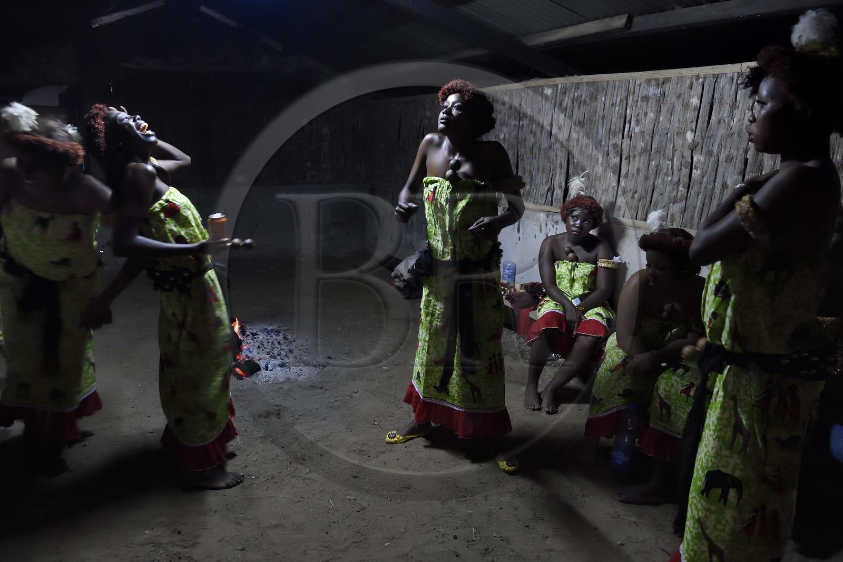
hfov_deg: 73.7
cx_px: 422
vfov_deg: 53.1
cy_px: 281
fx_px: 562
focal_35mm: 24
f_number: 4
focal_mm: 24
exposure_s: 1/30
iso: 6400
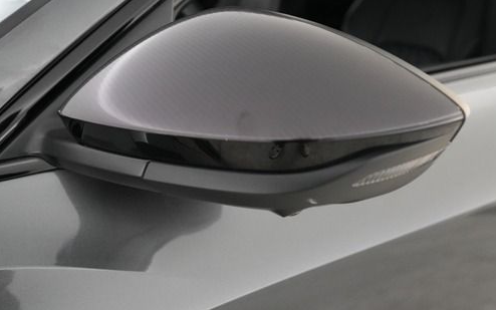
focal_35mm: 33
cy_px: 131
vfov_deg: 38.3
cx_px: 205
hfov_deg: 57.8
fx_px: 446
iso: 5000
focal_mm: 25
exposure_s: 1/160
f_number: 2.8
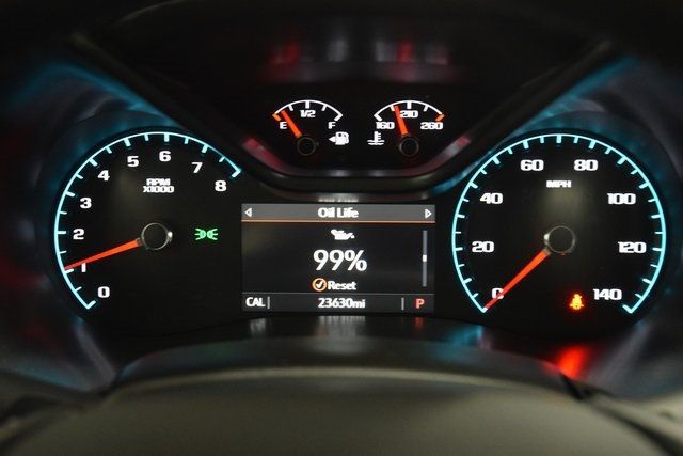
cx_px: 342
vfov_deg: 20.6
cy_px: 228
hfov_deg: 30.5
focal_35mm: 66
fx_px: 1252
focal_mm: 44
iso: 3200
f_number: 4.2
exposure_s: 1/25
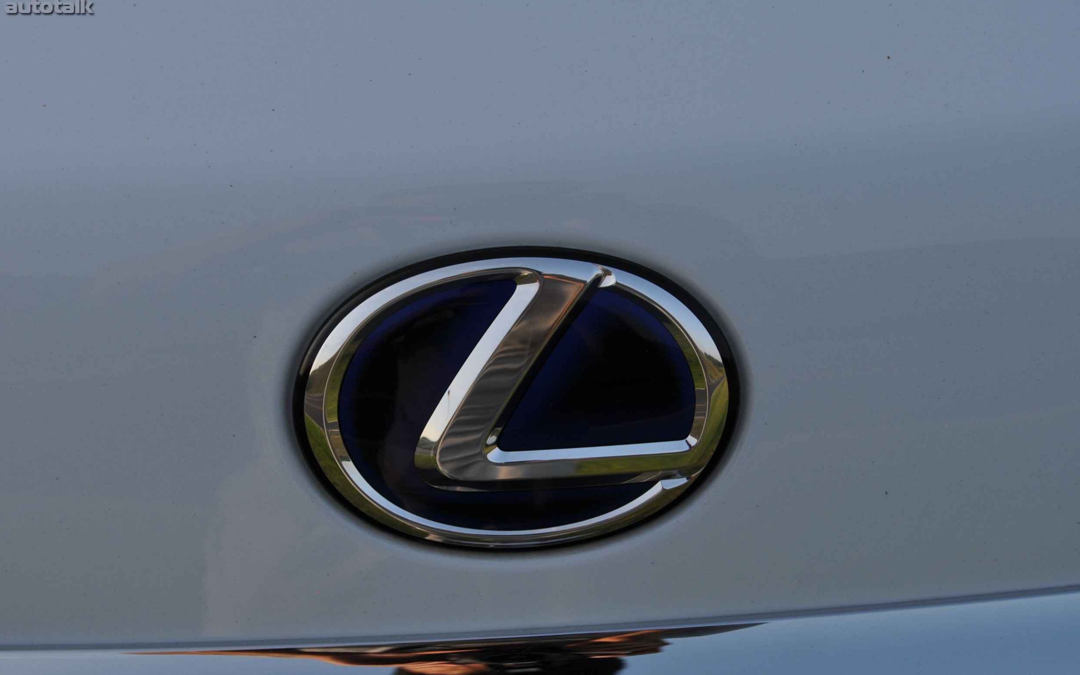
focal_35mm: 85
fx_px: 2487
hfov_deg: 24.5
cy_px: 357
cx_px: 540
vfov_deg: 15.5
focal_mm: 55
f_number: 8
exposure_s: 1/250
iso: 200
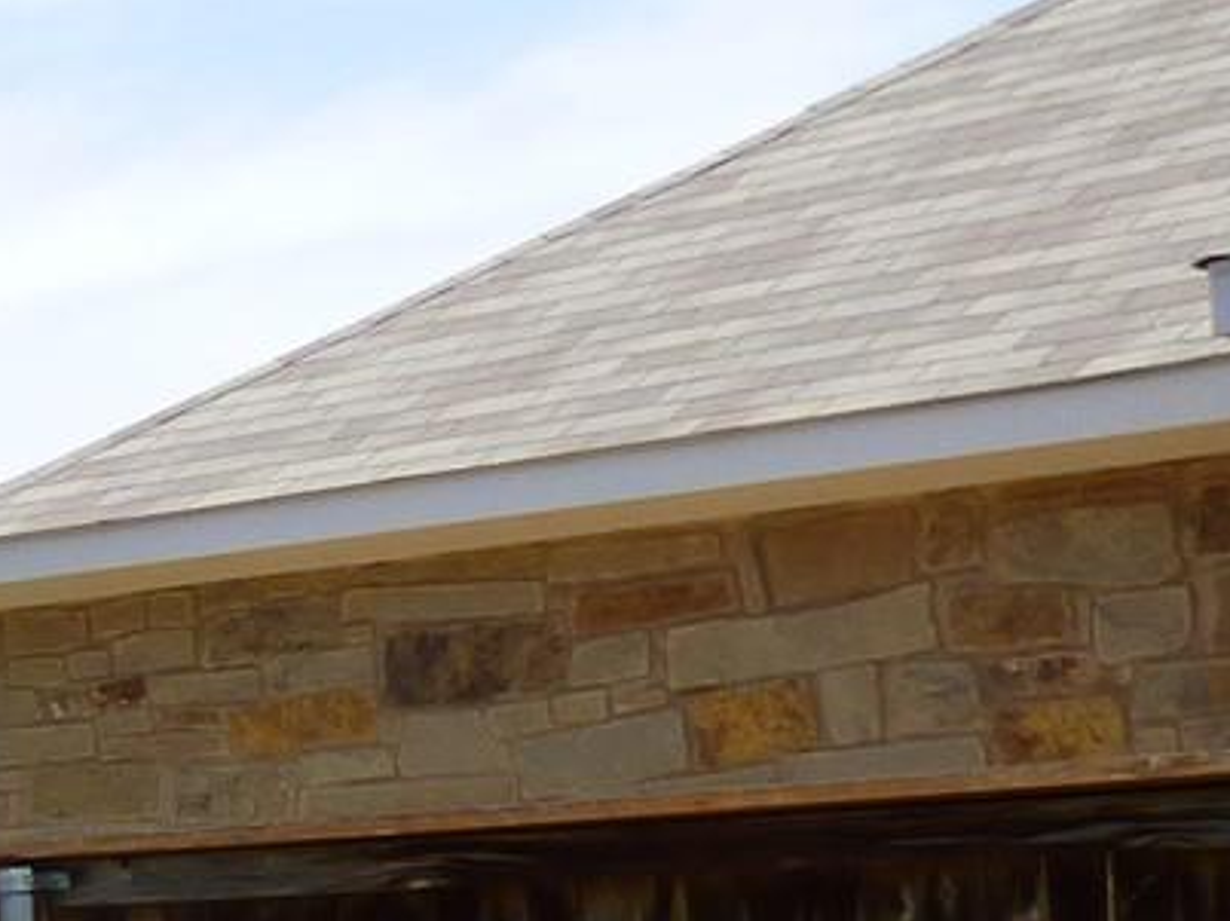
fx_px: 3622
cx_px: -1386
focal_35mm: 102
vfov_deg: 14.1
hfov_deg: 14.9
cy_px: 1071
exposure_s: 1/1000
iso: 100
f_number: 2.8
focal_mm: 3.58
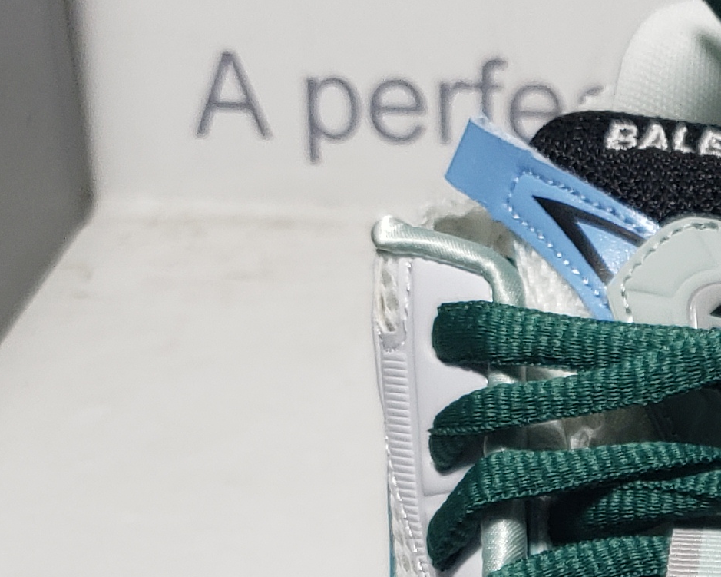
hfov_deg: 16.7
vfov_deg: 13.4
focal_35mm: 109
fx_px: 2326
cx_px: 917
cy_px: 850
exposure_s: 1/444
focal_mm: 4.3
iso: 50
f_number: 1.5
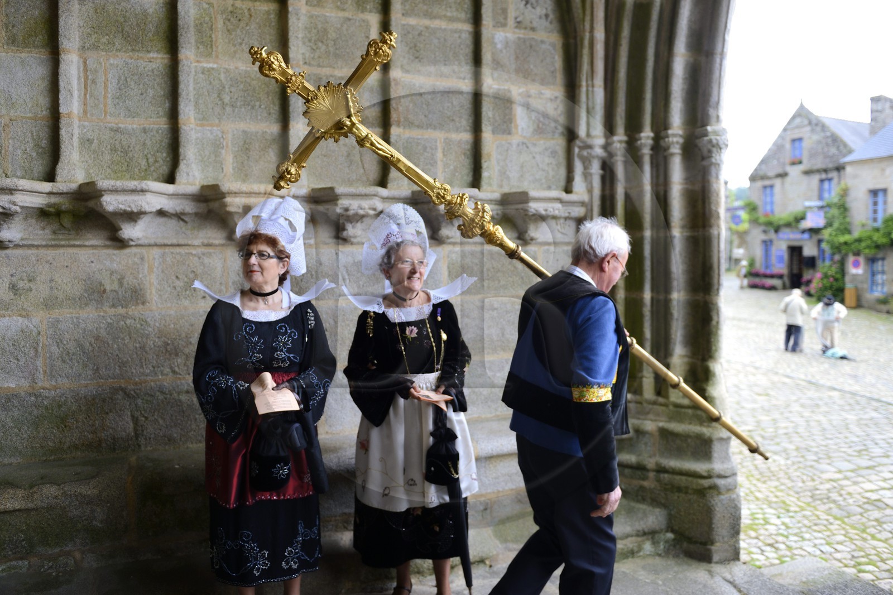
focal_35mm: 24
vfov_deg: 53.1
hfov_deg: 73.8
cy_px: 298
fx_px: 595
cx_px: 446
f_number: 2.8
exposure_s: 1/250
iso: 400
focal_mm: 24
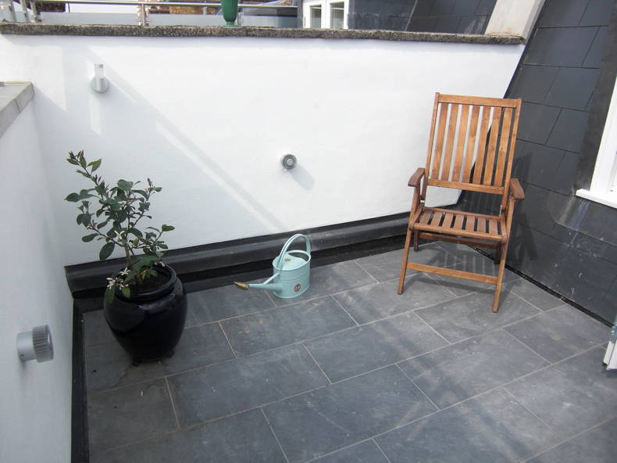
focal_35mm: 28
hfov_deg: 63.5
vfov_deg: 49.7
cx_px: 308
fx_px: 499
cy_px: 232
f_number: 2.6
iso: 50
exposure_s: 1/640
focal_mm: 4.9
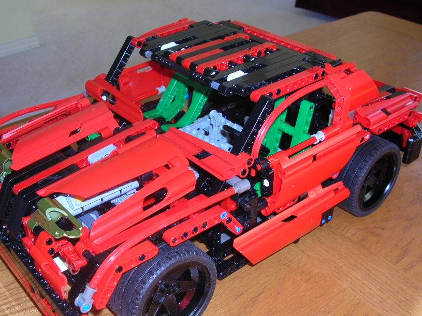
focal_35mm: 44
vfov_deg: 32.8
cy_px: 179
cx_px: 172
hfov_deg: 42.8
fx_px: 536
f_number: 2.8
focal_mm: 5.8
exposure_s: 1/60.1
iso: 50
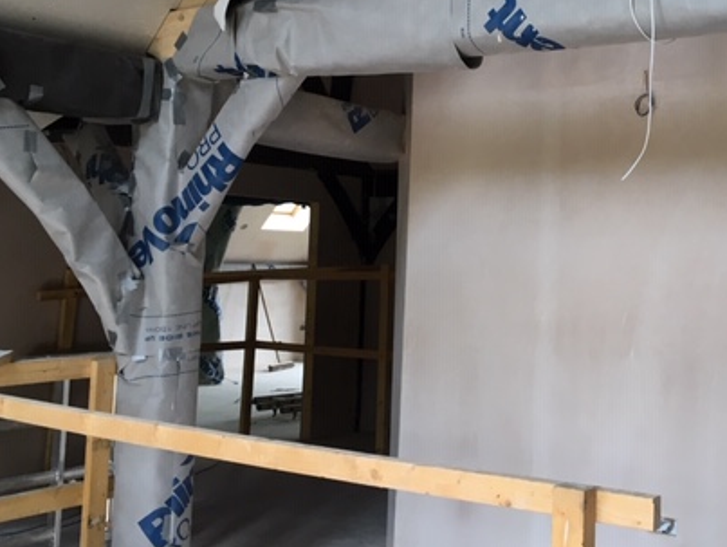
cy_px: 211
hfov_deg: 40.2
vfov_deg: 31.5
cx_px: 534
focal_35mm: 46
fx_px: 967
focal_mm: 4.15
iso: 32
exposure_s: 1/33
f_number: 2.2
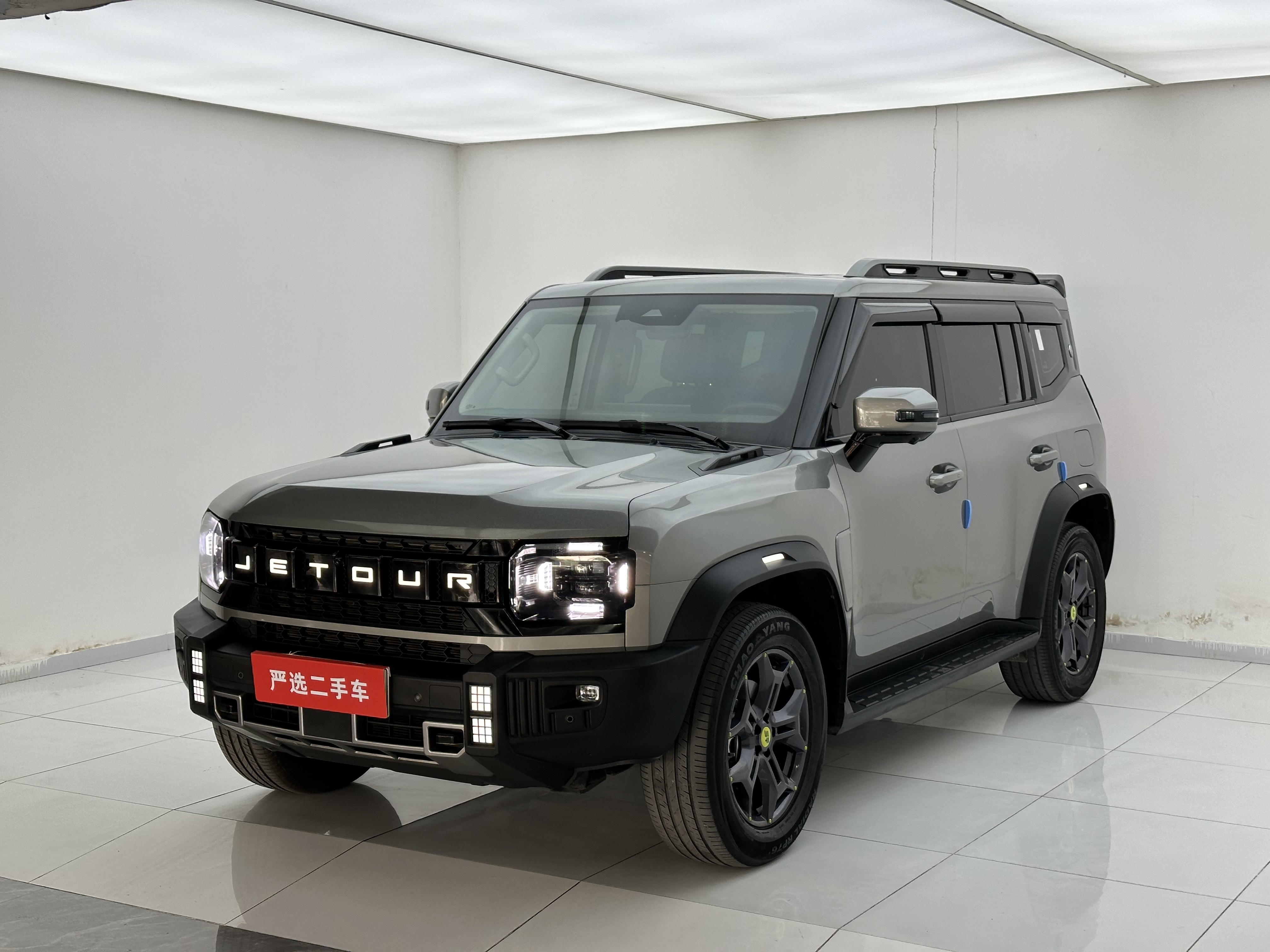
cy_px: 476
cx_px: 635
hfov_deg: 39.7
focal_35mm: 48
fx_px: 1761
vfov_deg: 30.3
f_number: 1.78
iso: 50
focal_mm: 6.86
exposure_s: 1/154
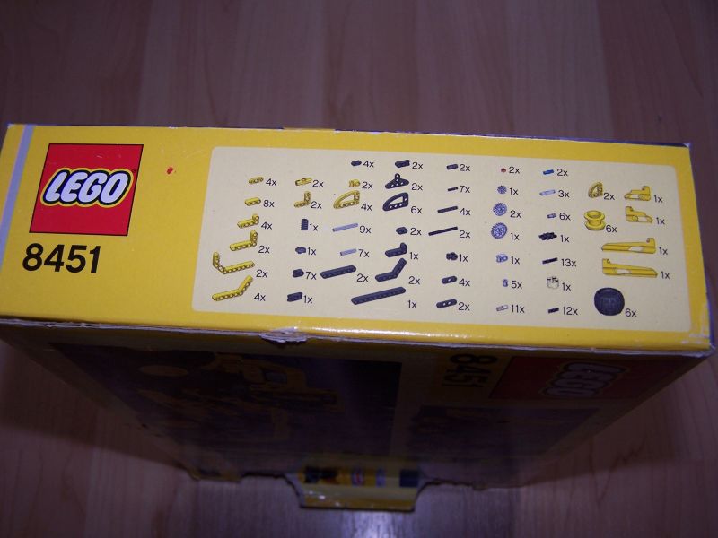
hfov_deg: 49.0
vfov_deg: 37.7
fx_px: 788
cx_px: 359
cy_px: 269
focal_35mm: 38
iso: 80
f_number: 2.8
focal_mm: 6.3
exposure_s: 1/60
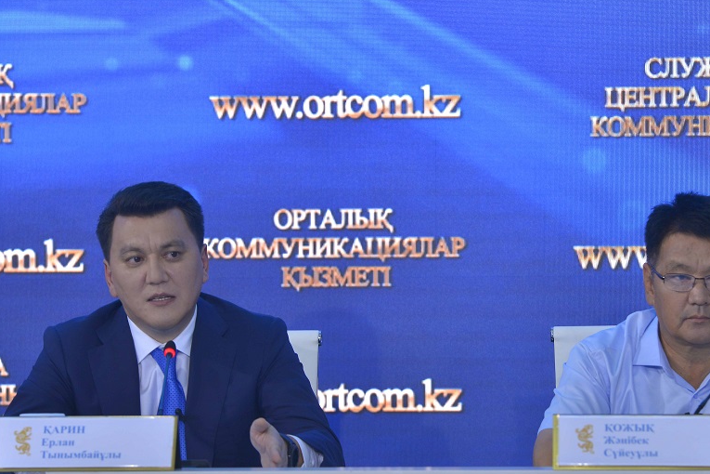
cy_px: 246
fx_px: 3865
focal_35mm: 196
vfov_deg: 7.0
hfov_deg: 10.5
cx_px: 415
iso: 800
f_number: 5.6
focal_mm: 150
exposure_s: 1/125
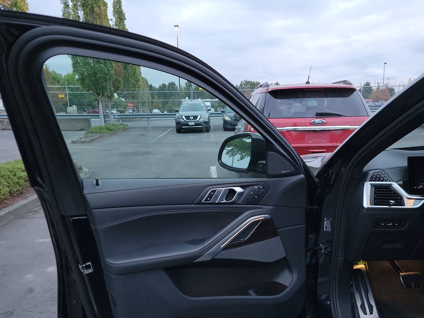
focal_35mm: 32
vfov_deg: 43.8
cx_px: 240
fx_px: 392
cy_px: 201
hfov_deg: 56.6
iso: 728
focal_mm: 6.7
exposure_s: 1/59
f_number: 1.8
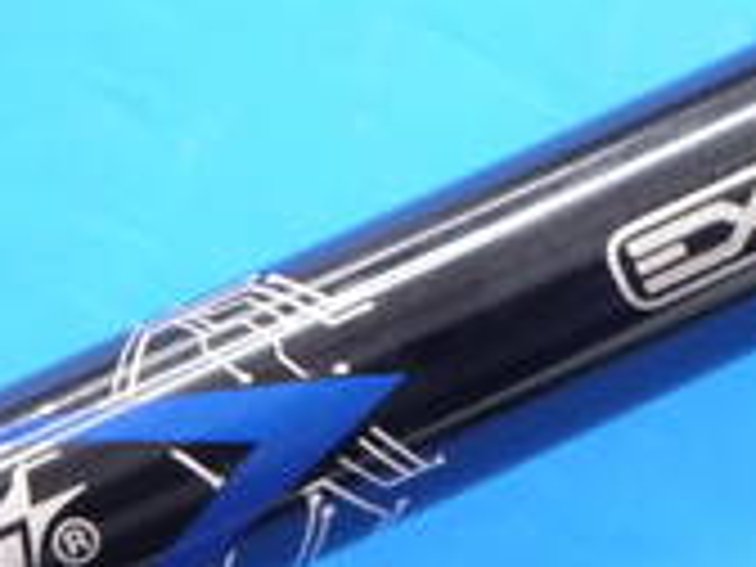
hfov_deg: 6.9
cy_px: 68
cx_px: 1040
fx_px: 6159
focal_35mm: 282
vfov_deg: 5.3
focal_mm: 37
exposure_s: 1/80
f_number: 5.4
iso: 800
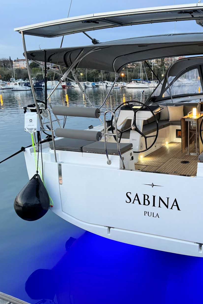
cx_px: 171
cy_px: 150
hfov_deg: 37.1
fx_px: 288
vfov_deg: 55.8
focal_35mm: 34
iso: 320
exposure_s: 1/50
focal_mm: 6.76
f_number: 1.78
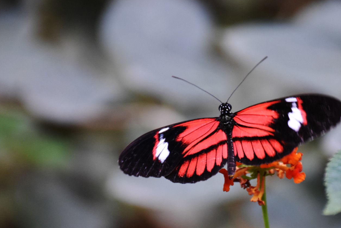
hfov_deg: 6.4
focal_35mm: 320
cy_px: 137
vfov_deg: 4.3
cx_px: 247
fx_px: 3031
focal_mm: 140
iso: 1250
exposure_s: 1/125
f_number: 5.6
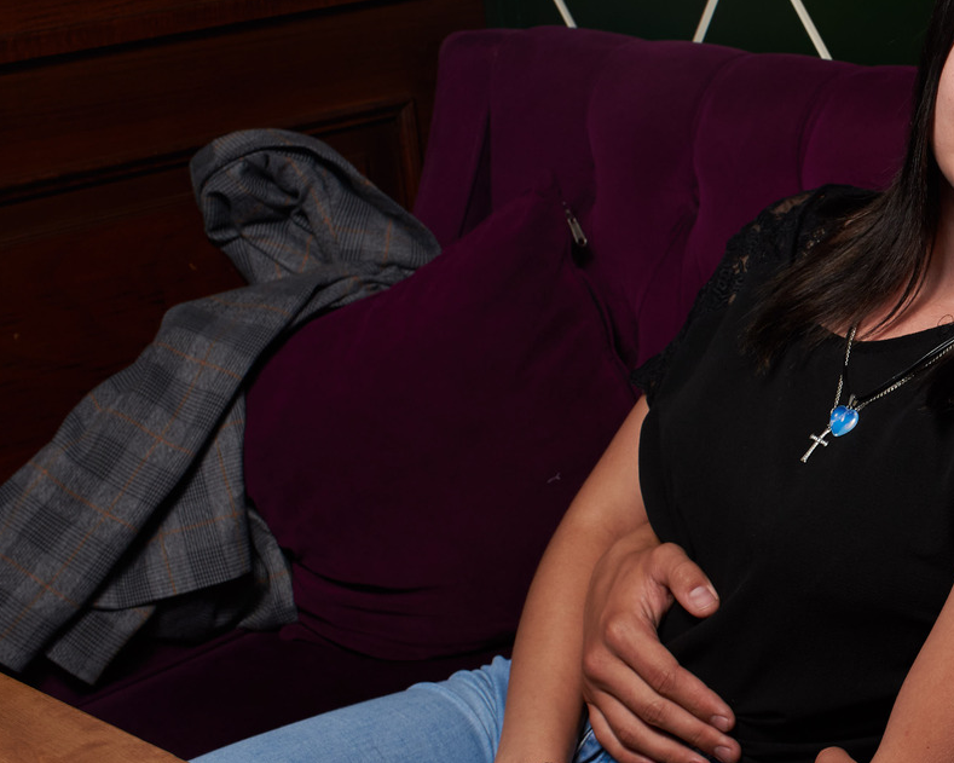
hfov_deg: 22.3
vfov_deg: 19.2
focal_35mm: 80
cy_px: 410
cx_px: 1086
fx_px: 2258
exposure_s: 1/160
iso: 250
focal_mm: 35
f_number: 8
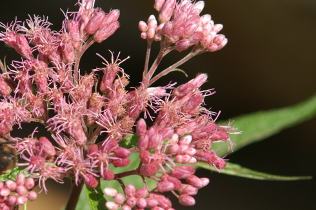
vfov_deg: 2.4
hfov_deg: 3.6
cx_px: 74
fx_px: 5088
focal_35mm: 580
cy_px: 135
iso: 100
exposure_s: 1/200
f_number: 8
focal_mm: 210
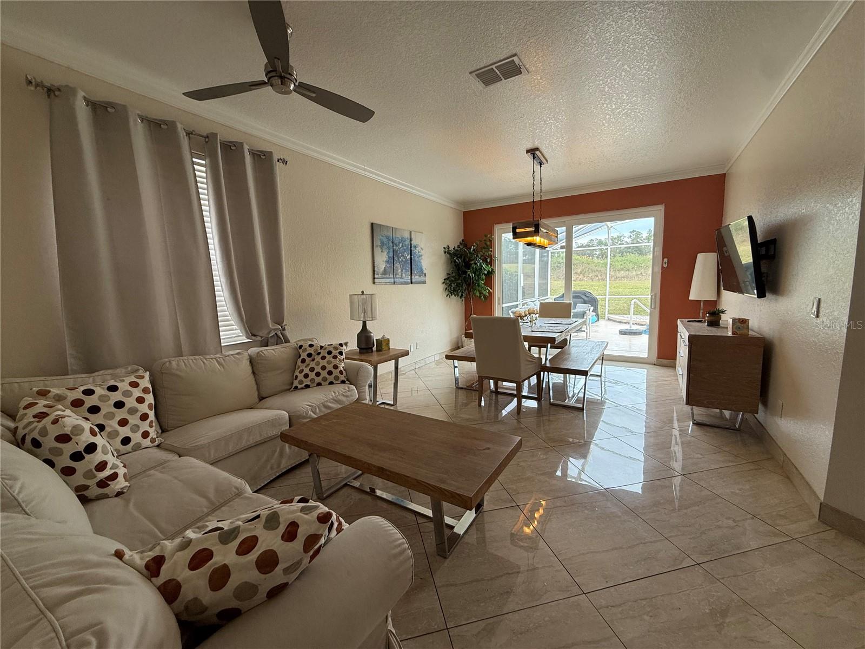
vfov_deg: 85.7
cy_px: 324
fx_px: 350
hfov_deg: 102.1
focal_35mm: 14
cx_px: 432
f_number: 2.2
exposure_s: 1/120
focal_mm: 2.22
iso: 125
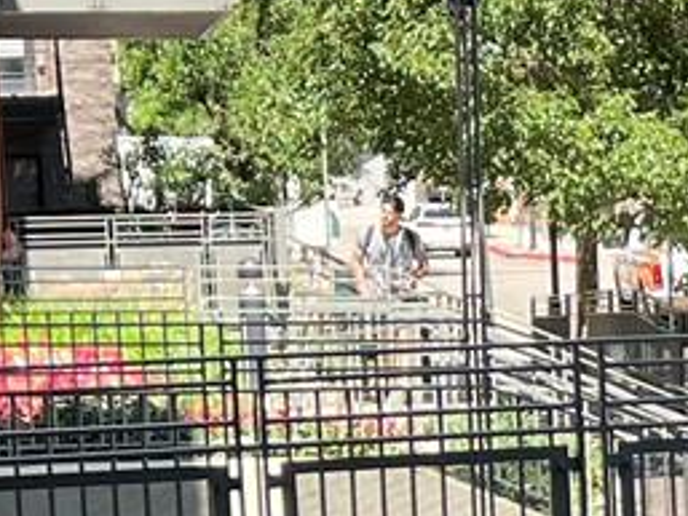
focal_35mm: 162
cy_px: 457
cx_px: 1127
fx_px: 3221
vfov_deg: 9.1
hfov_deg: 11.5
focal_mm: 5.7
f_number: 1.5
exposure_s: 1/700
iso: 50
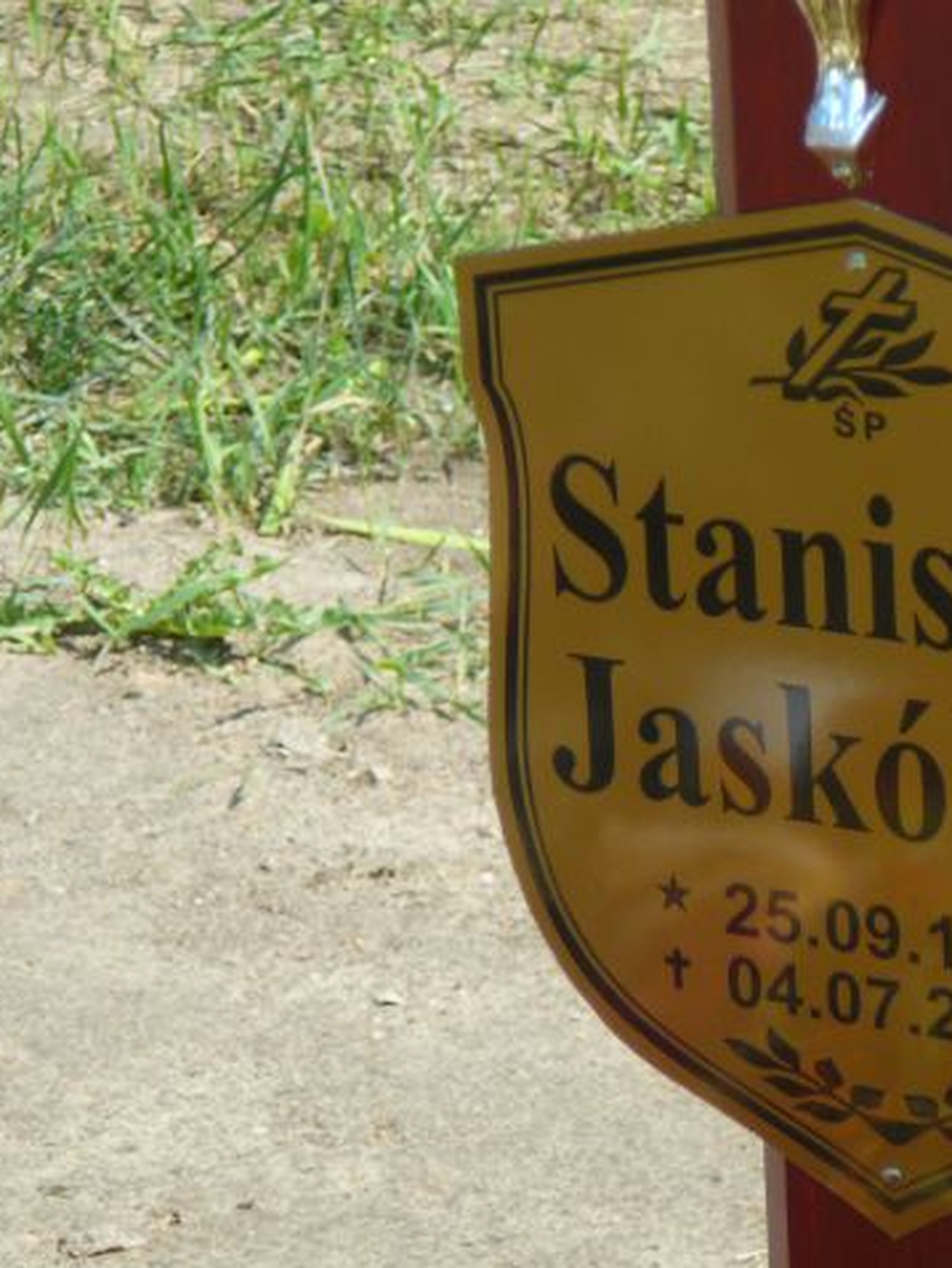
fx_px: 7917
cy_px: 635
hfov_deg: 6.9
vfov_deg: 9.2
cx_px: 747
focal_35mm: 216
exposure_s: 1/400
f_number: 4
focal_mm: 23.9
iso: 80
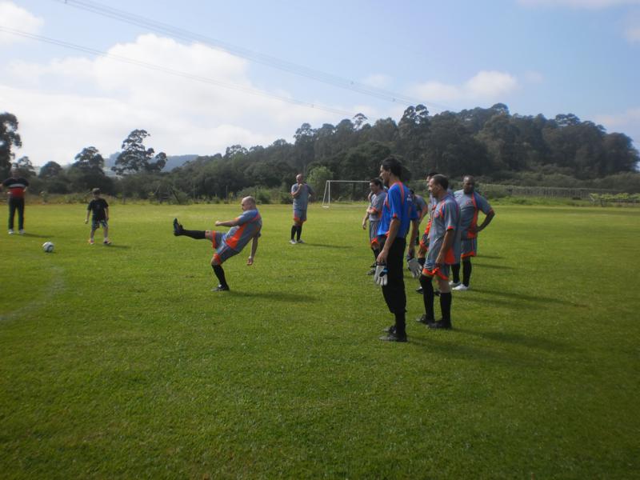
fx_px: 666
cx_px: 320
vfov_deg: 39.7
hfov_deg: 51.4
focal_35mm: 36
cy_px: 240
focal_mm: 6.3
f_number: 4.6
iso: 100
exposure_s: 1/800
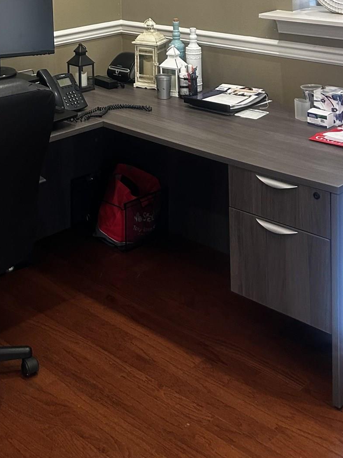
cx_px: 64
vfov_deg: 30.3
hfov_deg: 25.2
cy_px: -43
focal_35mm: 57
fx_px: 753
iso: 160
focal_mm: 5.7
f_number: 1.5
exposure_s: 1/60
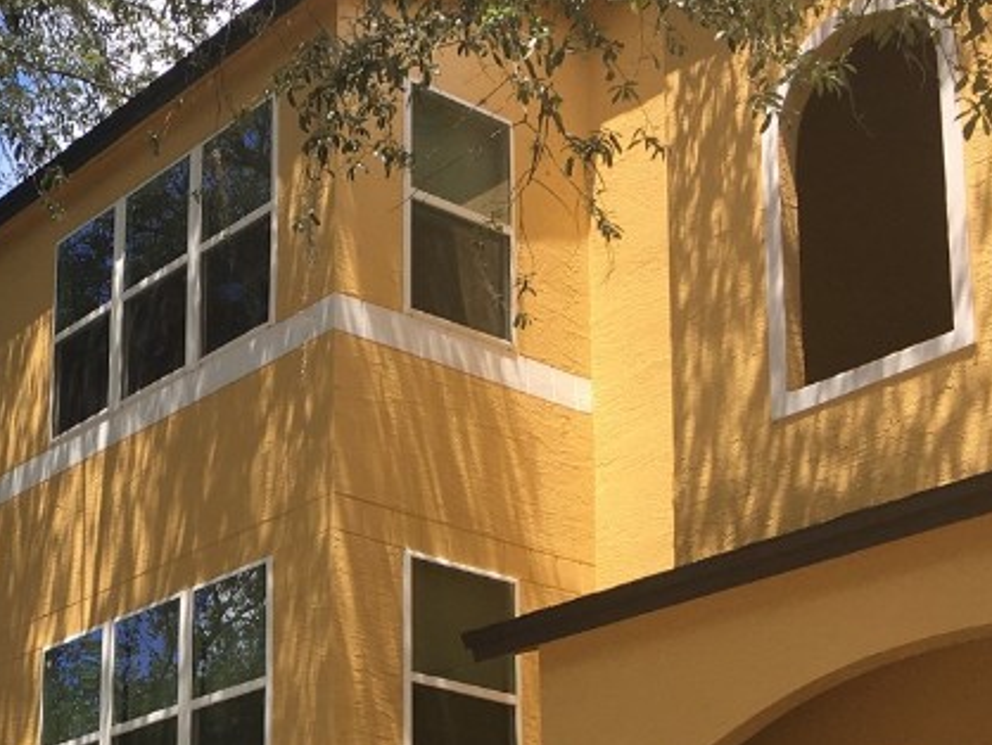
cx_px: 88
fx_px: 2036
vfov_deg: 20.0
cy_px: 776
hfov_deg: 26.4
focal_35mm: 71
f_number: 2.2
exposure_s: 1/777
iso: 25
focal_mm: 4.15
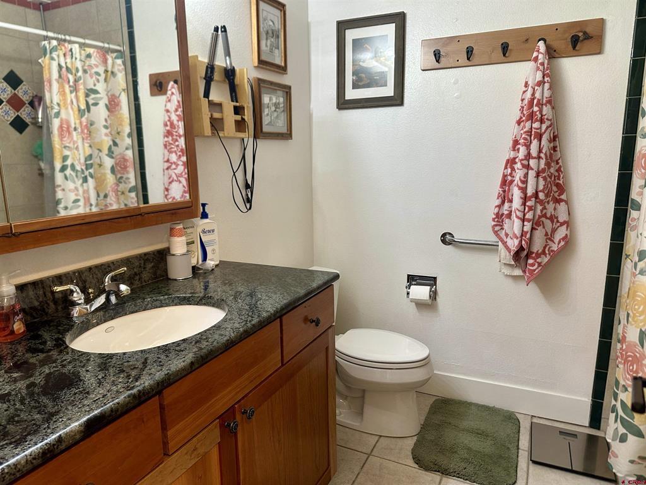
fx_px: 448
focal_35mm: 24
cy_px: 242
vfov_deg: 56.8
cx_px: 323
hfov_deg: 71.6
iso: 160
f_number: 1.78
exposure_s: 1/60
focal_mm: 6.86
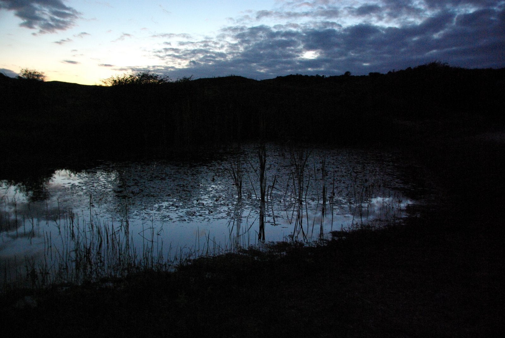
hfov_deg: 57.2
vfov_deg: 40.1
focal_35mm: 33
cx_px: 252
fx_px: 463
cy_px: 169
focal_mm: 22
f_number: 4
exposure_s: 1/3.33
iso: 1600
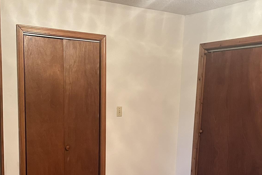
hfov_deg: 40.3
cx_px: 118
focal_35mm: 49
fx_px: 357
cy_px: 148
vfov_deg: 26.8
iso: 640
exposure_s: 1/40
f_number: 1.6
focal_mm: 5.1
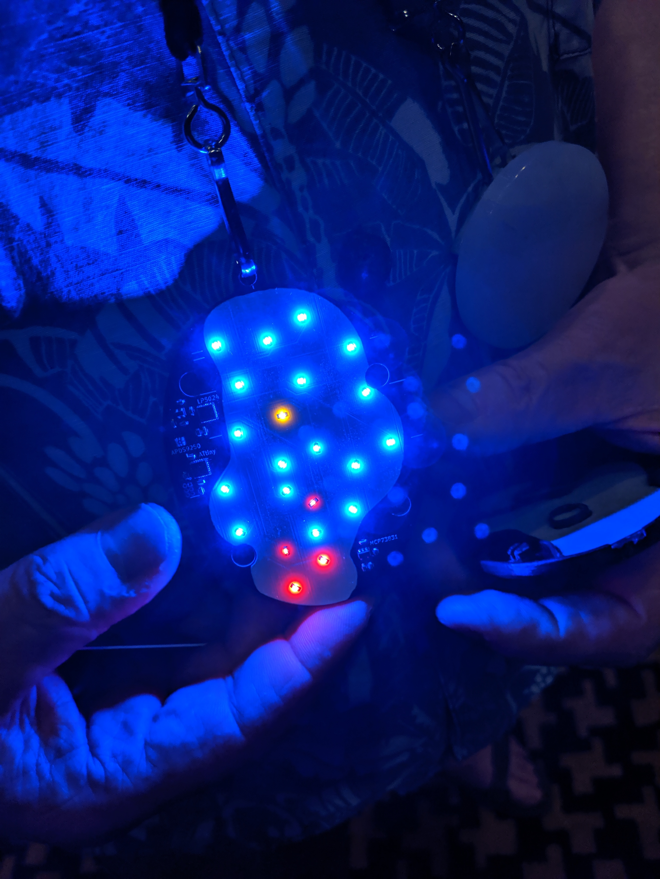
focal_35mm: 27
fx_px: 686
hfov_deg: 51.4
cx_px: 330
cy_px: 440
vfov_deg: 65.3
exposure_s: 1/120
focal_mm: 4.44
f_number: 1.8
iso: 77
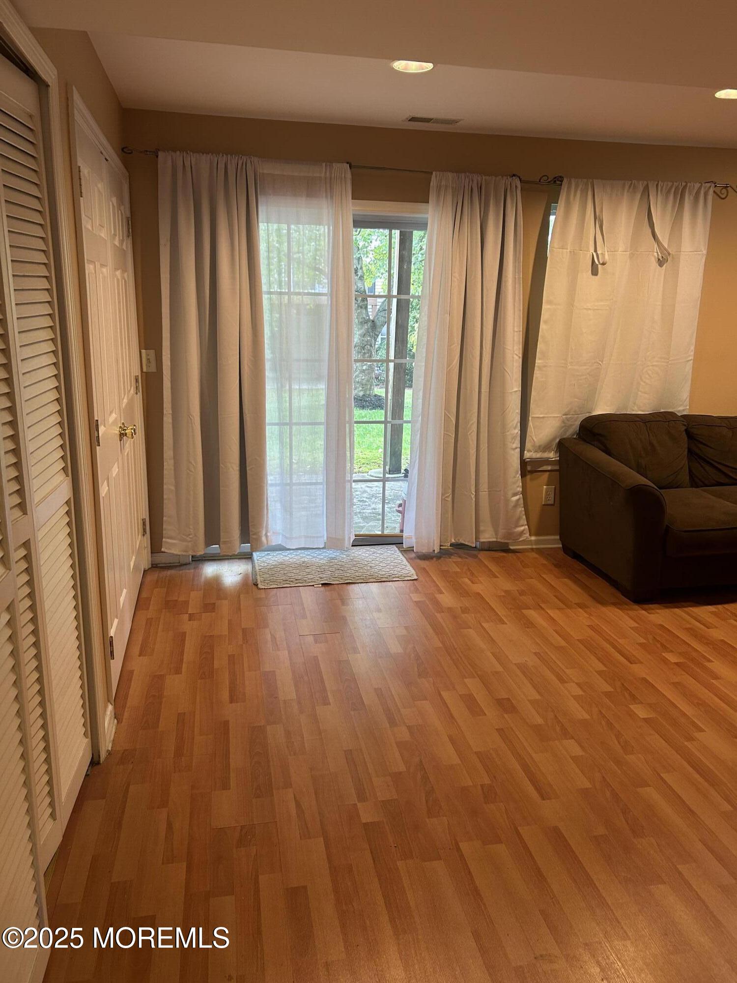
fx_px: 738
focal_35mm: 26
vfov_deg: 67.3
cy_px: 492
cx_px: 368
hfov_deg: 53.1
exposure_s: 1/60
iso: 125
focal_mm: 5.7
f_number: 1.5
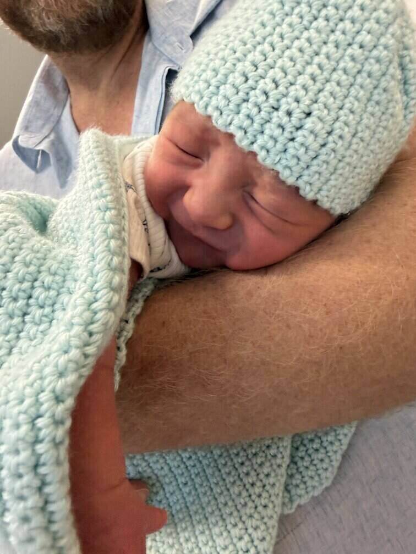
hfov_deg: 56.8
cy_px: 277
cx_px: 208
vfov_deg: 71.6
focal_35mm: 24
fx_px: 385
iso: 320
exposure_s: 1/50
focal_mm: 2.22
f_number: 2.2
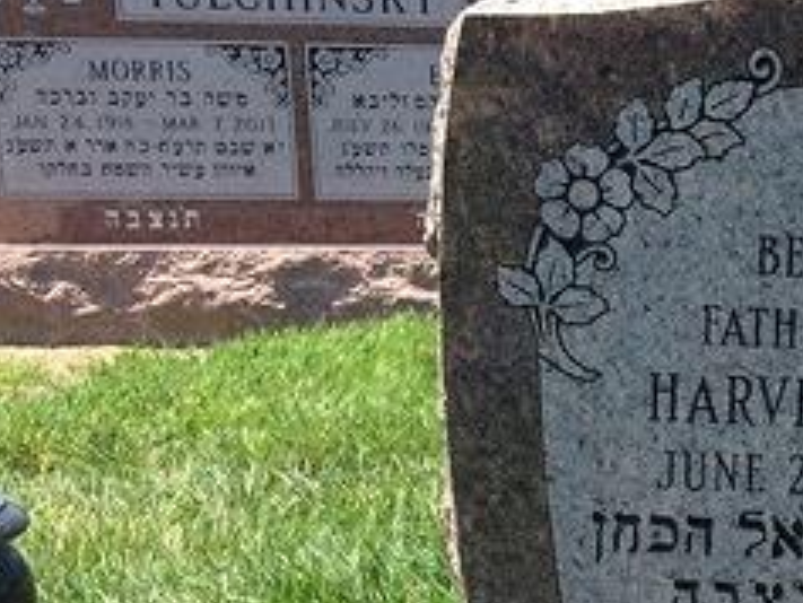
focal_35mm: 81
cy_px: 467
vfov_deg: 18.1
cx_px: 918
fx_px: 1880
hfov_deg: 22.5
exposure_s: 1/595
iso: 32
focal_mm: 4.12
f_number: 2.2
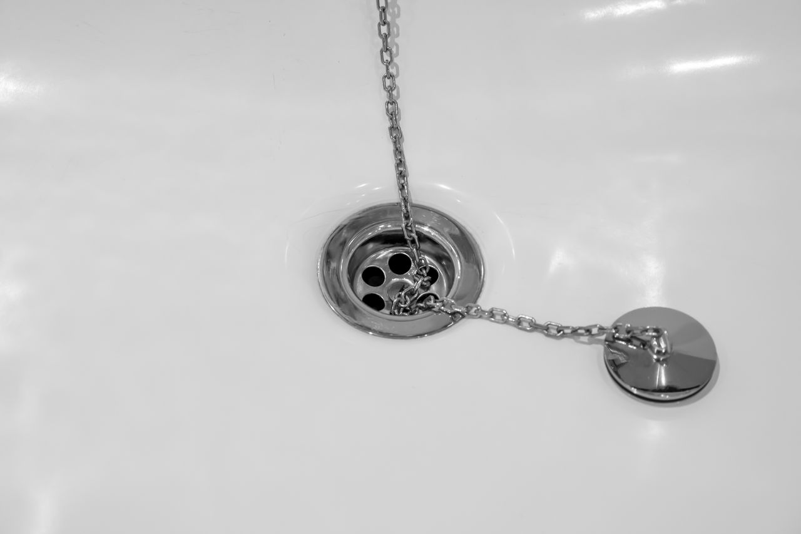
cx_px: 400
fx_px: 1446
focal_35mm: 65
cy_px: 267
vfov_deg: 20.9
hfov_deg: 31.0
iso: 800
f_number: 5.2
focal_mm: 43
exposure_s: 1/30
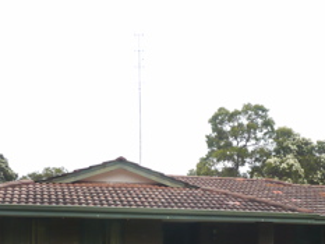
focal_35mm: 60
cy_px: 205
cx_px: 230
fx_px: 564
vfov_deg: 24.0
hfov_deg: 31.8
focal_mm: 5.8
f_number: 2.8
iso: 100
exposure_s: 1/1000
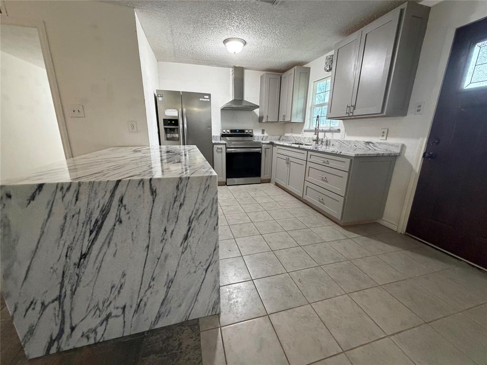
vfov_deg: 85.7
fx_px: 197
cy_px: 182
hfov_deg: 102.1
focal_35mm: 14
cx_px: 244
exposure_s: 1/60
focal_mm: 2.22
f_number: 2.2
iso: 500
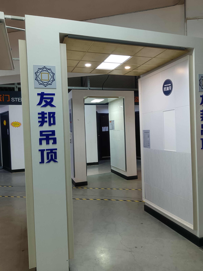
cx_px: 102
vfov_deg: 65.3
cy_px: 136
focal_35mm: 27
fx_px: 211
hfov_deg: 51.4
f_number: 1.9
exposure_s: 1/50
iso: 478
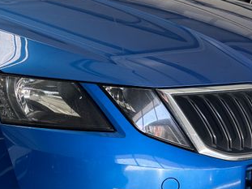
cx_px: -4
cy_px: 92
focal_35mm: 79
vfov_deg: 18.6
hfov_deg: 23.6
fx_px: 575
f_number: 1.78
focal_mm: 6.76
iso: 100
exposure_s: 1/121
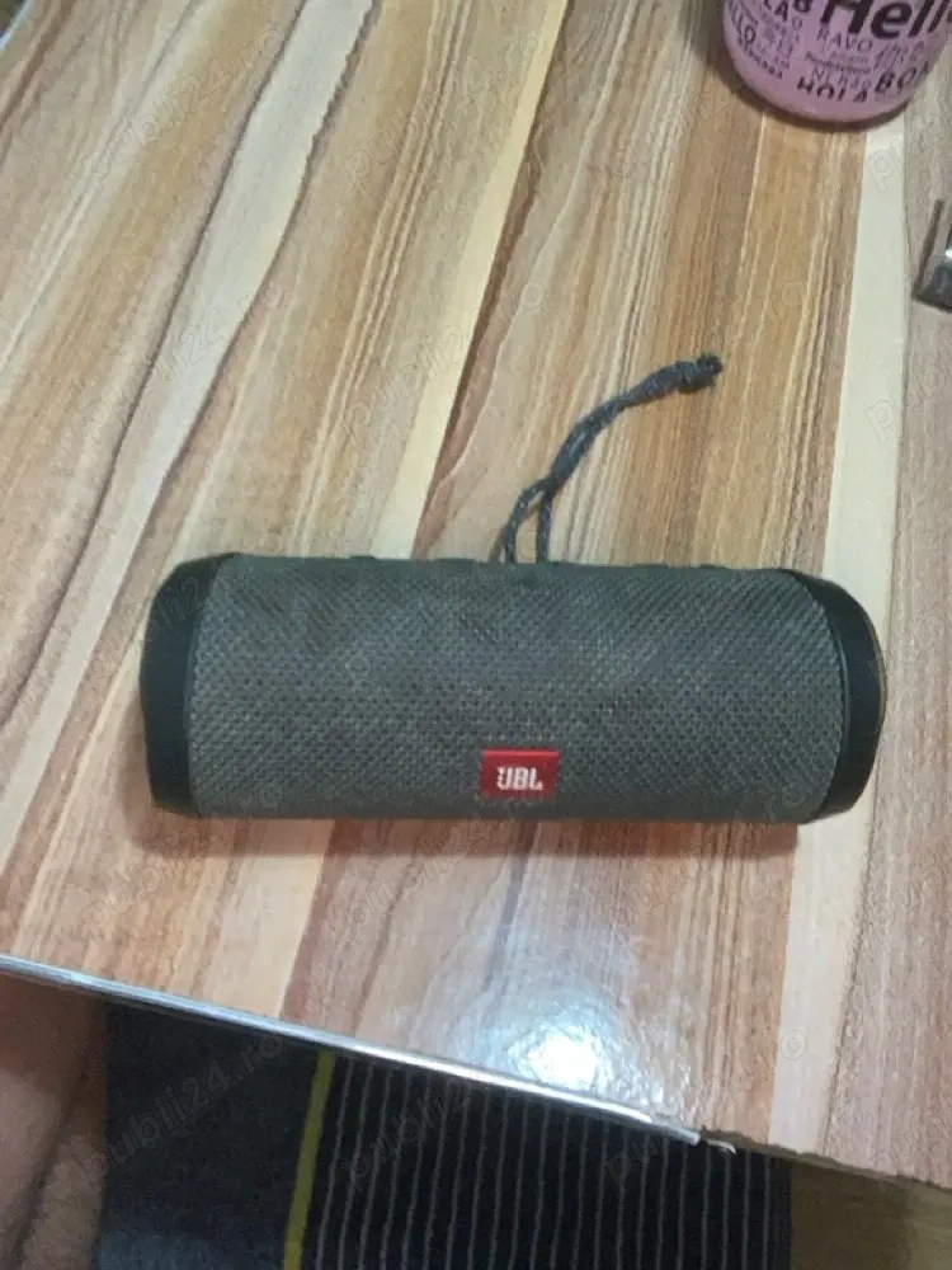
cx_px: 476
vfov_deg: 56.8
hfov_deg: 44.2
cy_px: 635
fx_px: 1173
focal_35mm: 32
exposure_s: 1/34
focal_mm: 2.87
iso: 320
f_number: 2.2
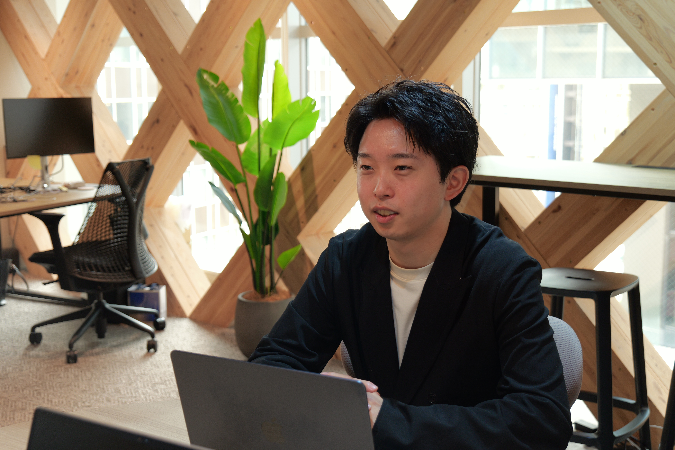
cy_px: 225
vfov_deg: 28.1
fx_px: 900
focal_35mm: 48
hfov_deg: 41.1
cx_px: 338
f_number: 5.2
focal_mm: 48
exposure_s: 1/50
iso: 640
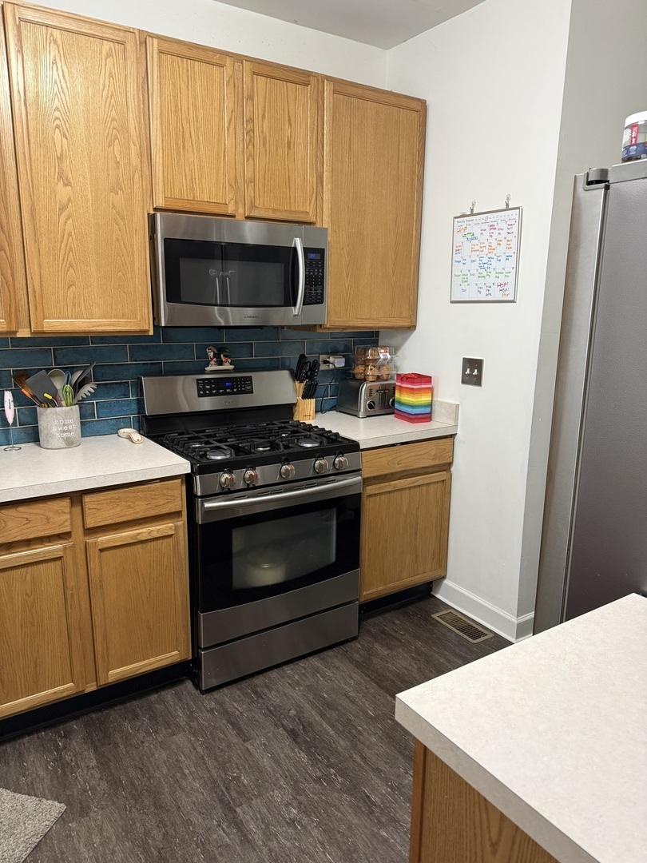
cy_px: 432
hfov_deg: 56.8
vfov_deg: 71.6
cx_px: 324
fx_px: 598
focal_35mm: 24
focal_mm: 6.76
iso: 320
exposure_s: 1/60
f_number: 1.78
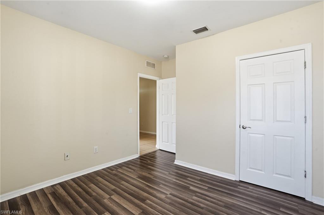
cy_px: 108
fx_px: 144
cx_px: 162
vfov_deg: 73.7
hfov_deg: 96.8
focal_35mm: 16
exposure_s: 1/60
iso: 400
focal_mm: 16
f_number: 9
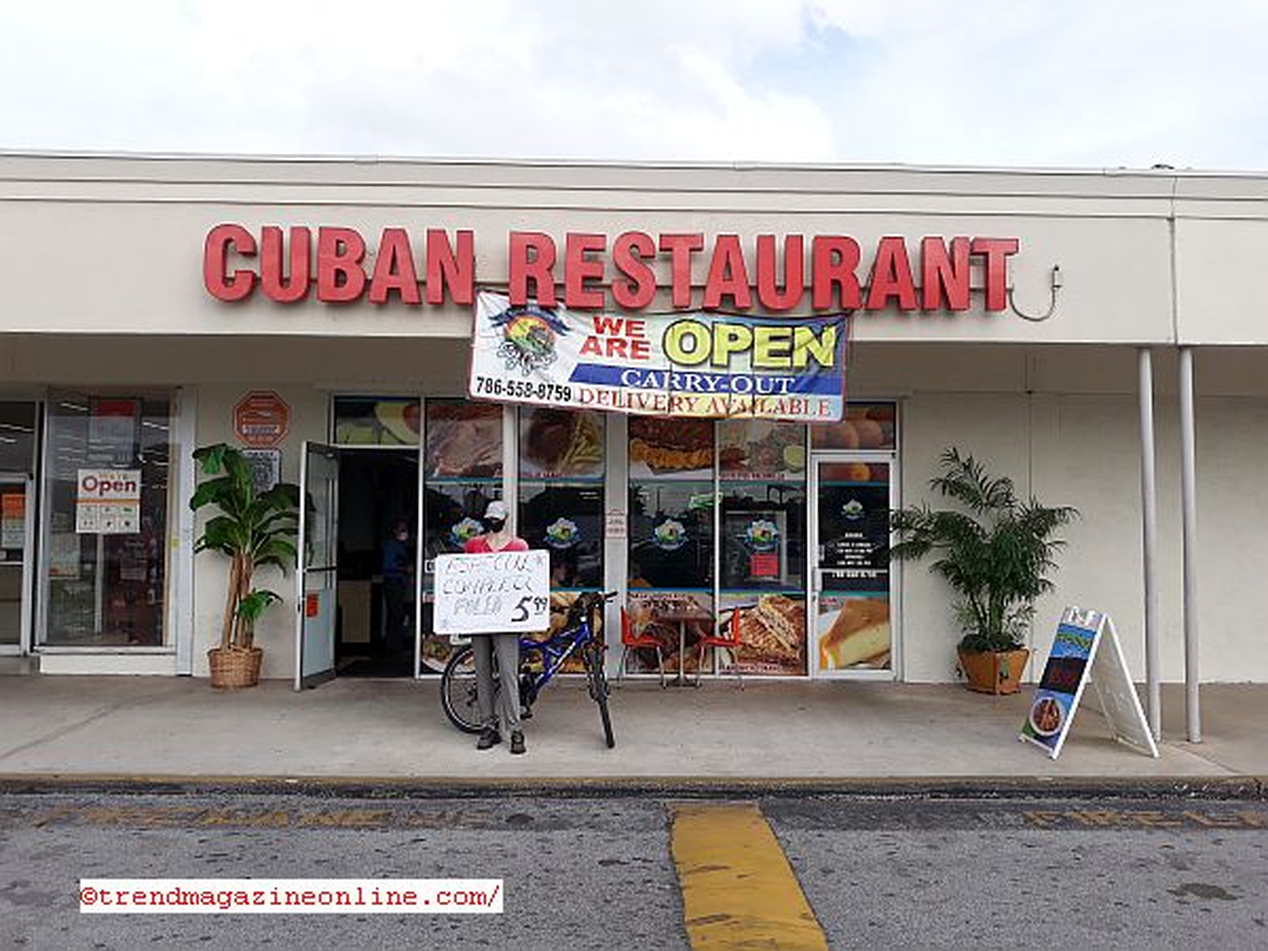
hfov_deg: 63.4
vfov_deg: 49.7
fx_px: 1026
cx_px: 634
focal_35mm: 28
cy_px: 476
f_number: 1.7
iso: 40
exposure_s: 1/1033
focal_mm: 3.7
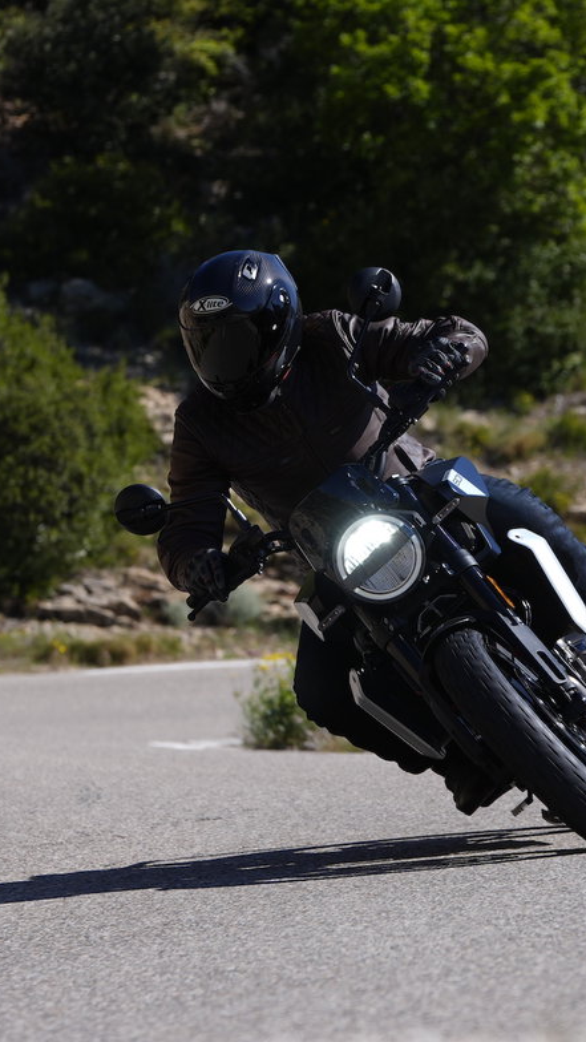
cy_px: 401
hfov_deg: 4.1
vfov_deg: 7.3
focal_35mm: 295
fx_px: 8149
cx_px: 493
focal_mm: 138
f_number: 6.3
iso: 125
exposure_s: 1/500
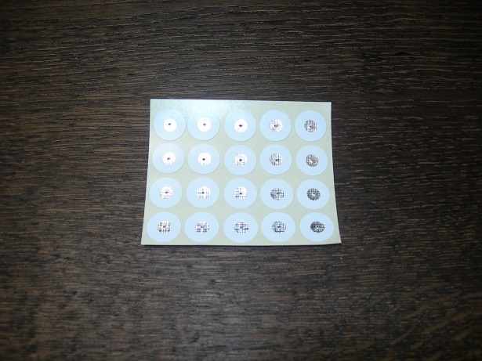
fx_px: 529
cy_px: 180
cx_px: 241
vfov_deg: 37.7
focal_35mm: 38
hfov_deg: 49.0
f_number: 2.8
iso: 50
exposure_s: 1/30
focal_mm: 7.8
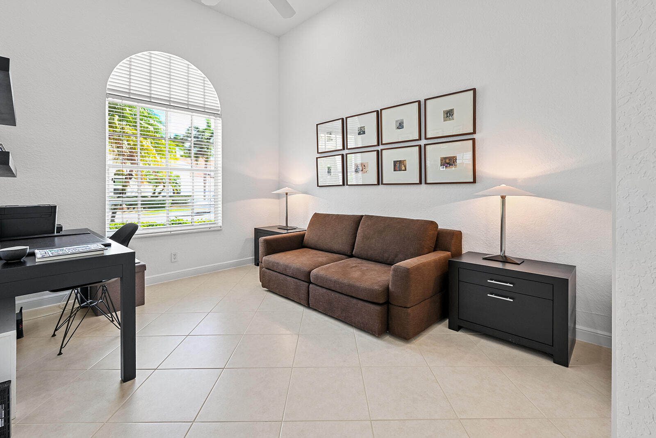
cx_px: 328
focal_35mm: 16
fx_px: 292
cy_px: 219
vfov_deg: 73.8
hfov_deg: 96.7
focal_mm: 16
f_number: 9
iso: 100
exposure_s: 1/1.25
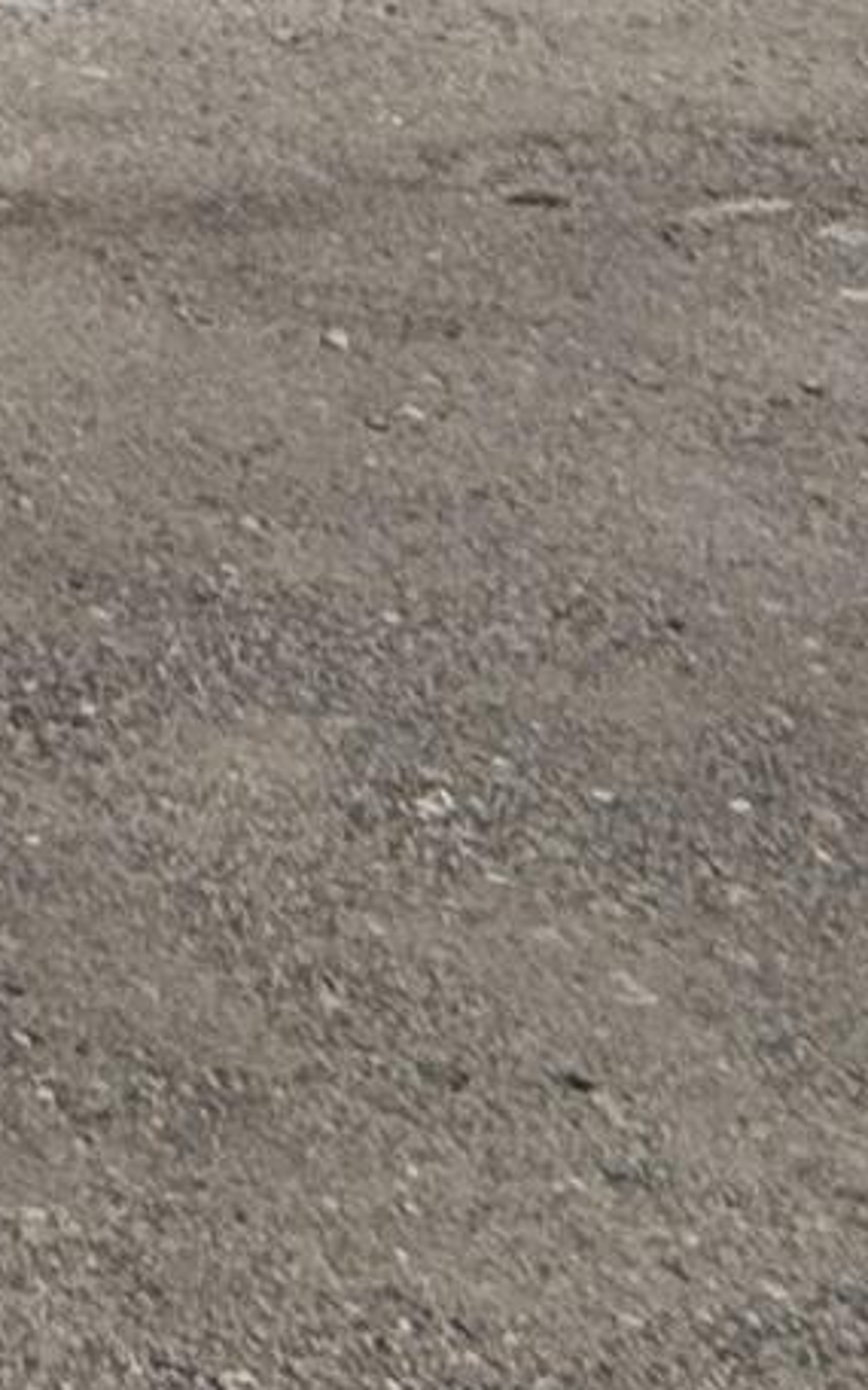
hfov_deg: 9.1
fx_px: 3785
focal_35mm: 100
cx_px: -2092
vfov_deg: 15.5
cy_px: -1573
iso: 64
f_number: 2.2
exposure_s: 1/514
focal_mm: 2.22
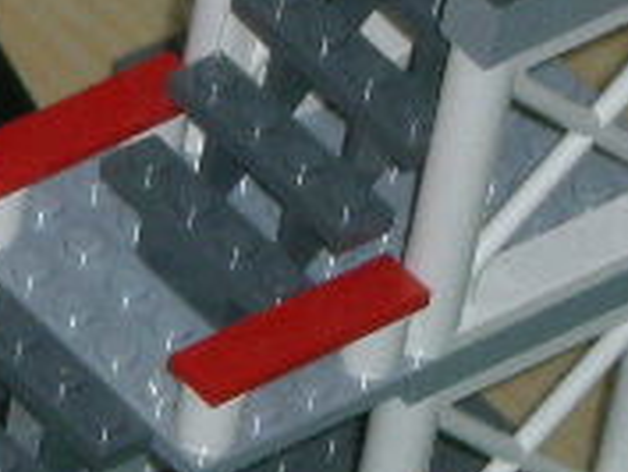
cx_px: -734
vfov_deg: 2.4
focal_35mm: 608
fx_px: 11038
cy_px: 355
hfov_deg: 3.2
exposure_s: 1/120
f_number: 5.7
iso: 125
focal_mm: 17.3
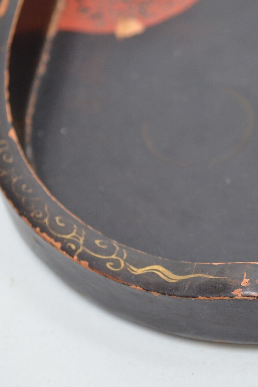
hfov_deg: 14.9
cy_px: 193
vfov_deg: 22.4
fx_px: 978
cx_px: 235
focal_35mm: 91
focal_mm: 40
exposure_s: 1/60
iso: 800
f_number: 5.3
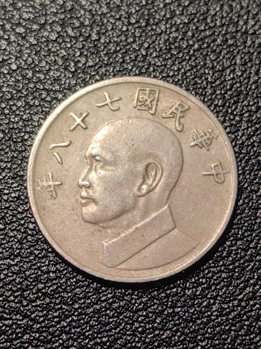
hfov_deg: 17.8
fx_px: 834
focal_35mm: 83
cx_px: 130
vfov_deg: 23.6
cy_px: 174
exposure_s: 1/100
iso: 50
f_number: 2
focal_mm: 5.75
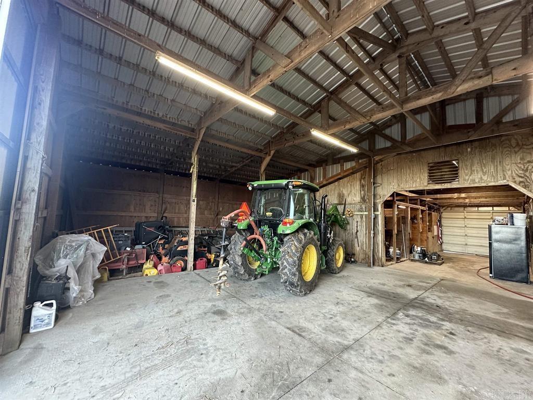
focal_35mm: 14
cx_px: 266
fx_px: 216
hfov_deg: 102.1
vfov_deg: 85.7
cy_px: 200
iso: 320
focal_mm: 2.22
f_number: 2.2
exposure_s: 1/60
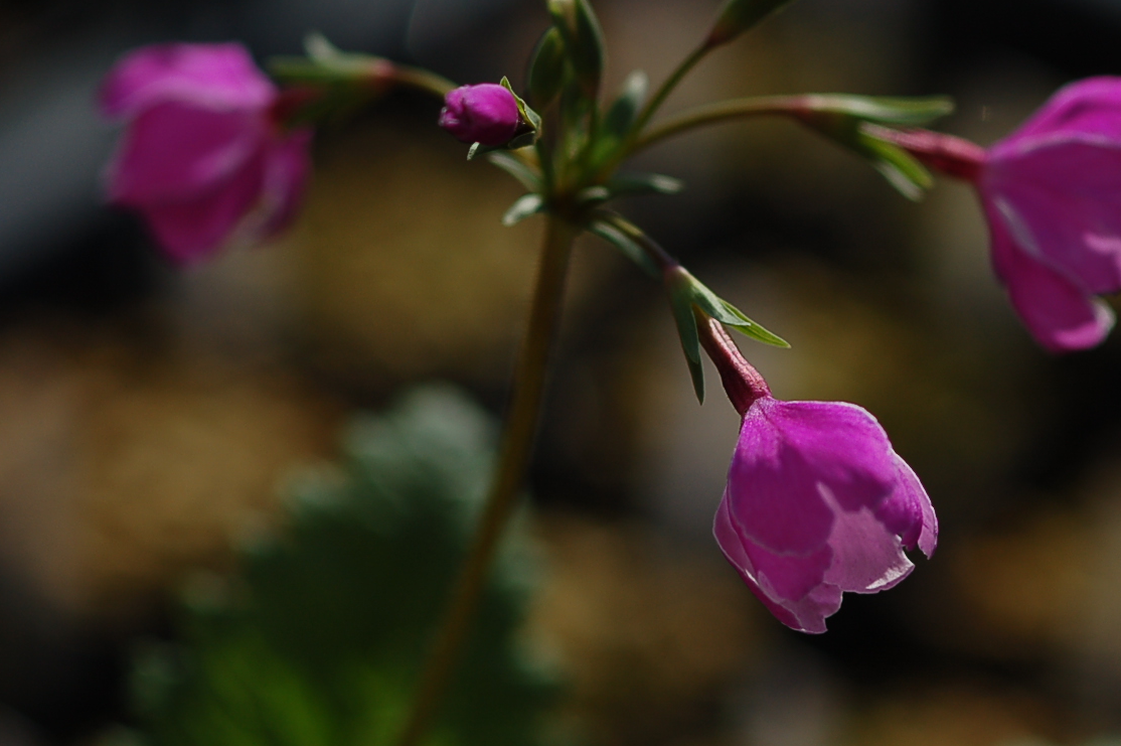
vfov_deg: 6.4
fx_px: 6617
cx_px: 661
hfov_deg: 9.7
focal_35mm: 213
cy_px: 257
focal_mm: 105
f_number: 4
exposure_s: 1/4000
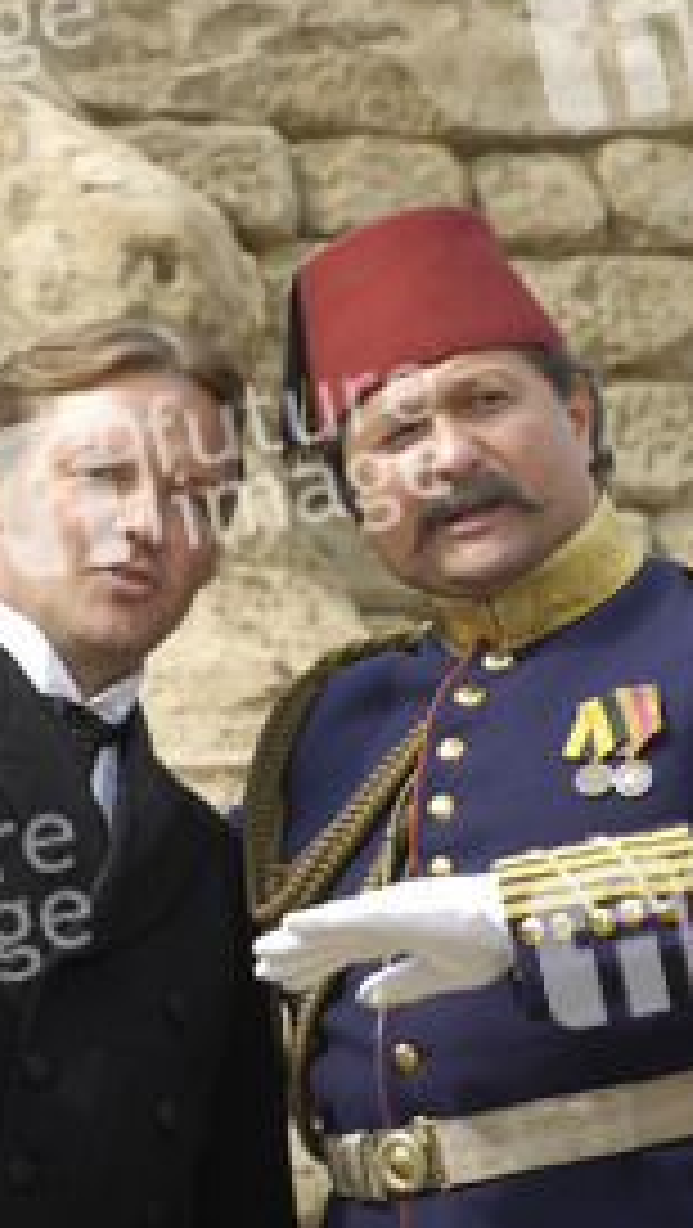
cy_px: 697
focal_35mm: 299
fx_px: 9747
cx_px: 351
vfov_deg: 7.2
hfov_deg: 4.1
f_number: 13
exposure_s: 1/125
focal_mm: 130
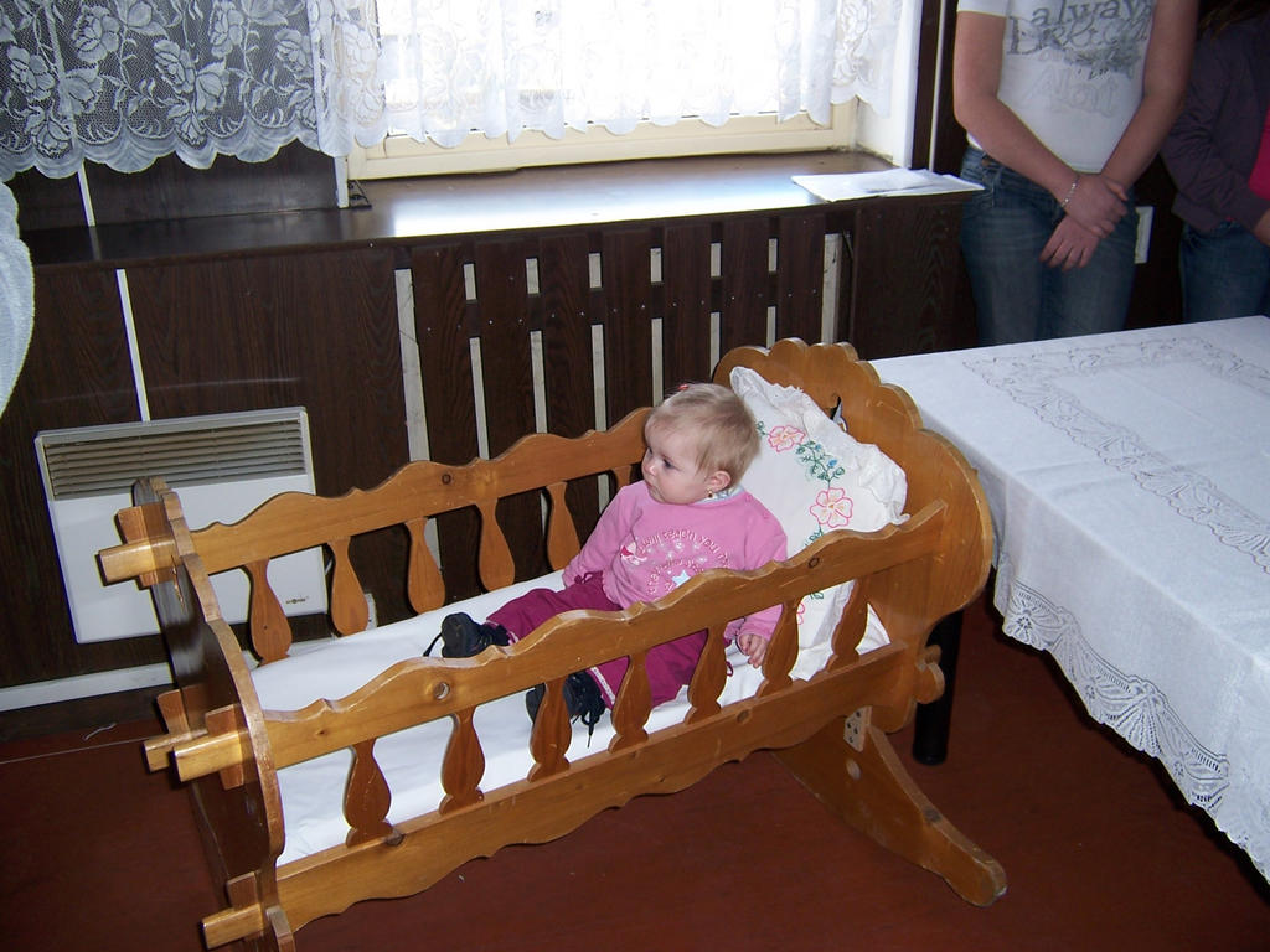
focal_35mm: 33
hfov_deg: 55.4
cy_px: 476
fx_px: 1211
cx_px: 635
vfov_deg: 42.9
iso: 80
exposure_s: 1/60
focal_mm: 5.5
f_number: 2.8
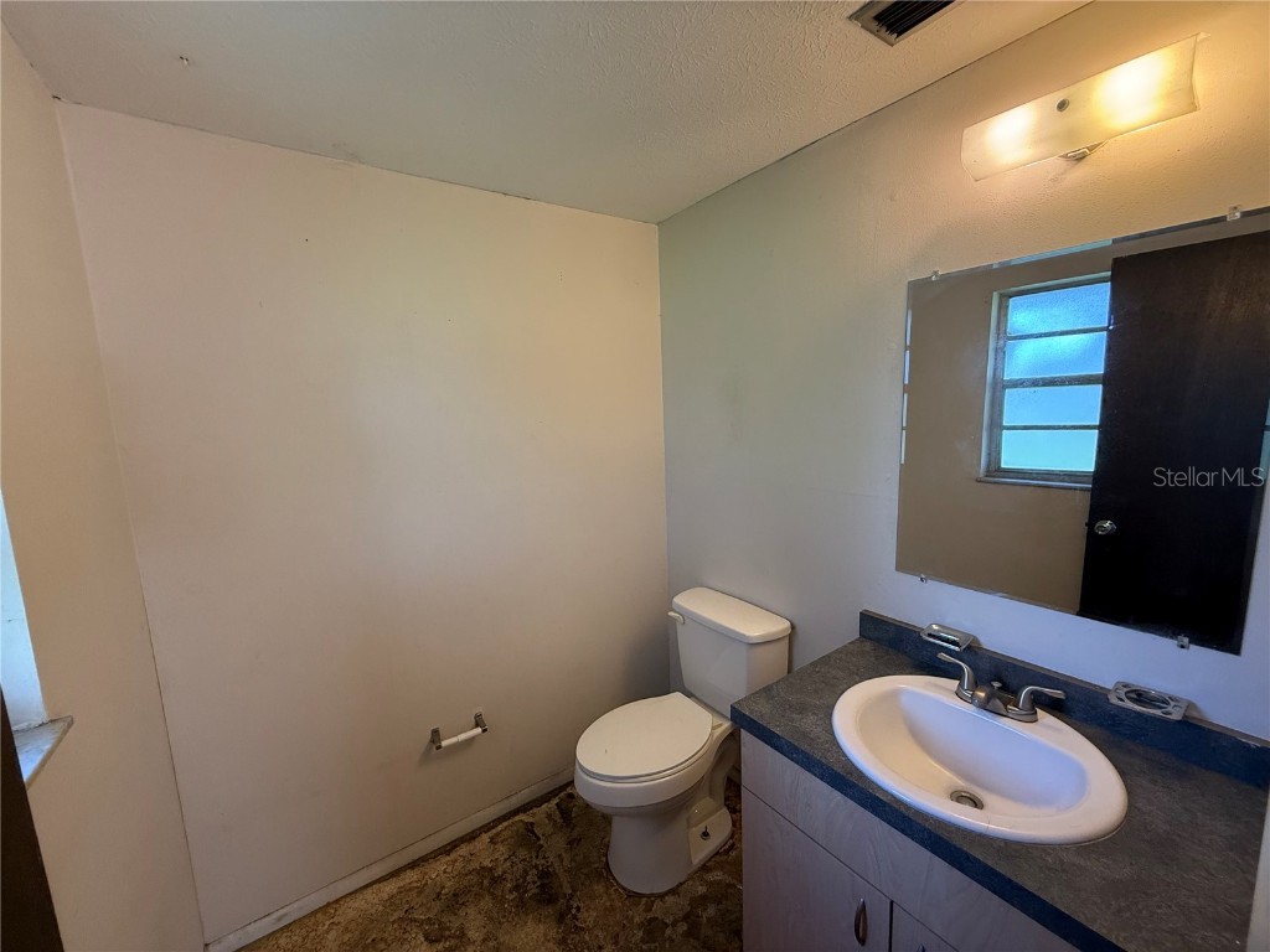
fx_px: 514
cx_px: 635
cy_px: 476
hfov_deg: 102.1
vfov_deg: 85.7
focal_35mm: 14
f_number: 2.2
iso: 200
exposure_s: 1/60
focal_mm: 2.22
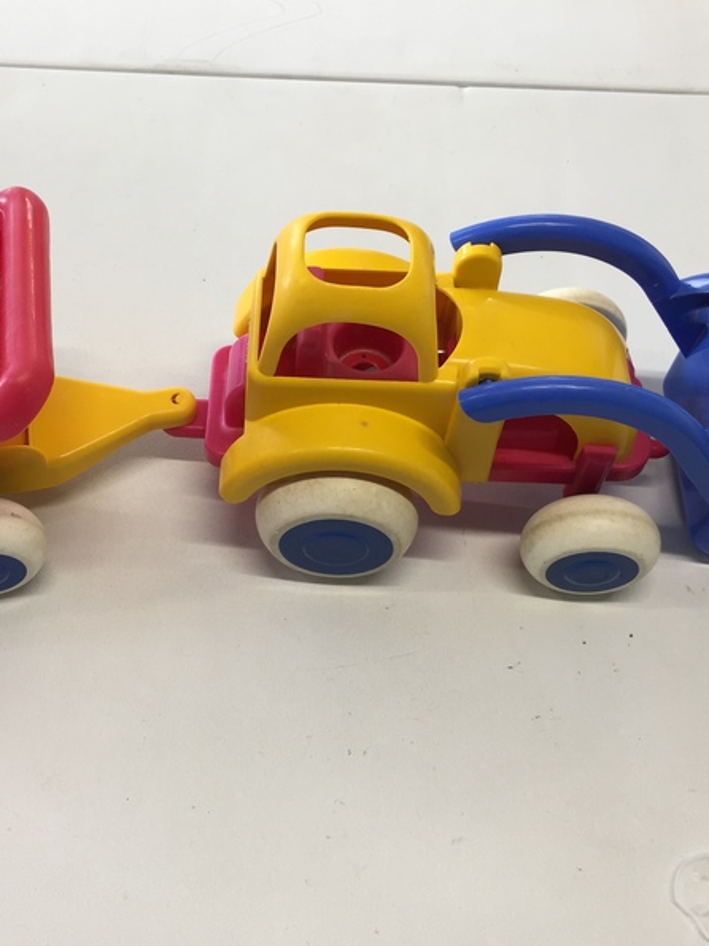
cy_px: 472
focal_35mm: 39
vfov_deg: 47.9
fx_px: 1065
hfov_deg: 36.3
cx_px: 216
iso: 32
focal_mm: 4.15
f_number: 2.2
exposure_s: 1/50
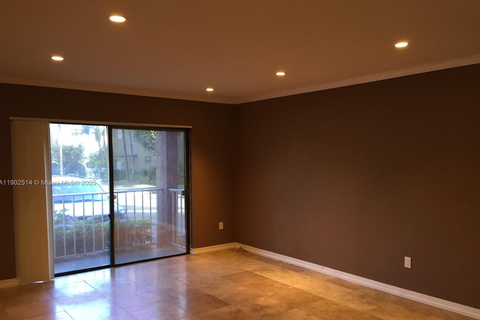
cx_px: 244
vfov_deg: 42.2
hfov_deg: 60.3
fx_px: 413
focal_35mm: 31
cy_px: 183
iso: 100
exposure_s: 1/30
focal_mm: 4.15
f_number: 2.2
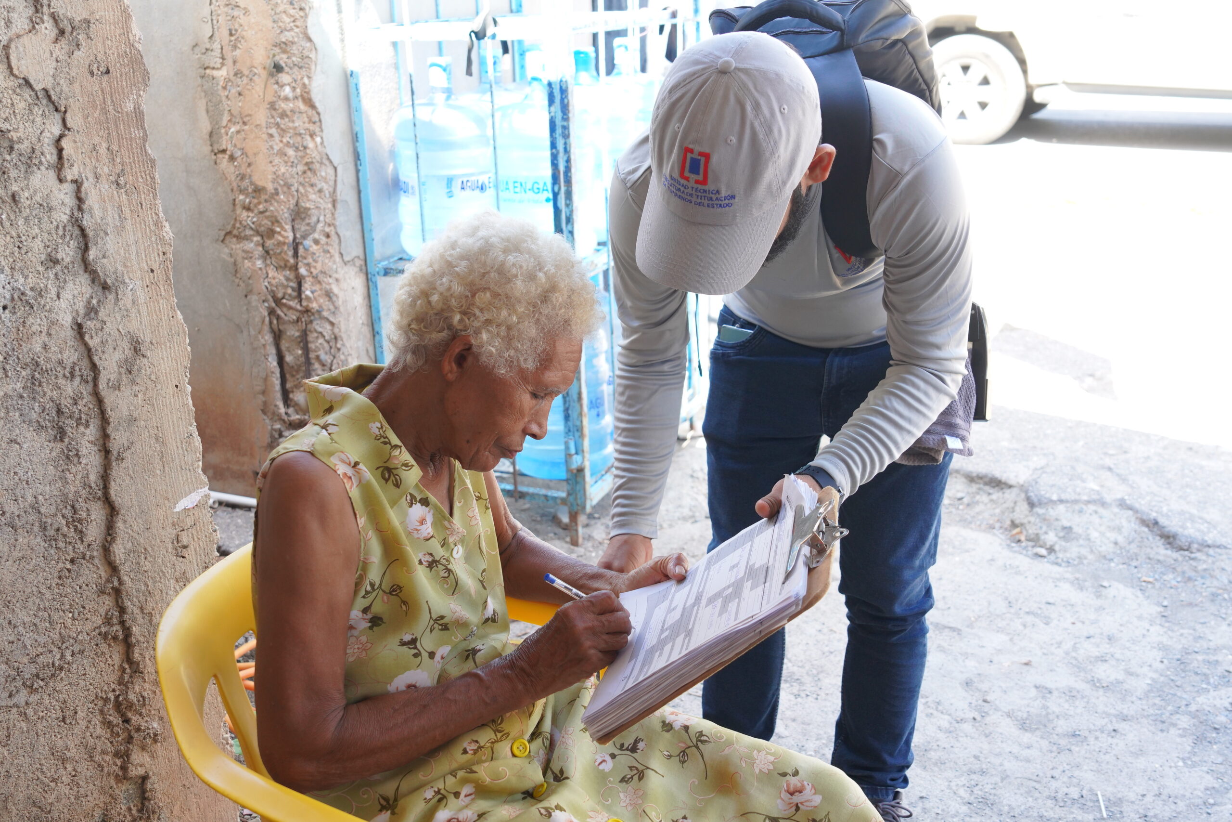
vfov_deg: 36.9
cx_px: 616
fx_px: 1232
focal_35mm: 36
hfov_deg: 53.1
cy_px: 411
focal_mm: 24
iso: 500
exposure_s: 1/160
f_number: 4
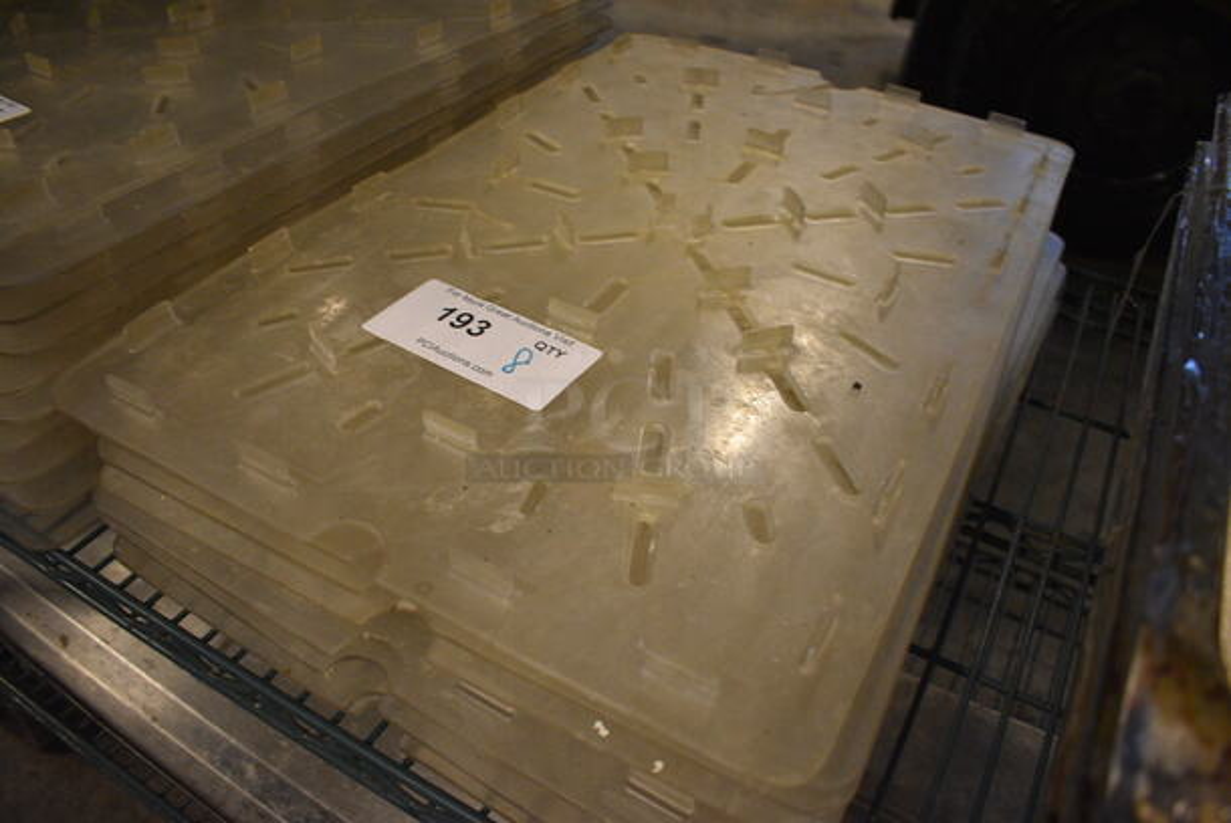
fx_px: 924
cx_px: 616
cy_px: 412
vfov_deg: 48.0
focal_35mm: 27
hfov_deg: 67.3
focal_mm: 18
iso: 2500
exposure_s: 1/125
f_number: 3.5
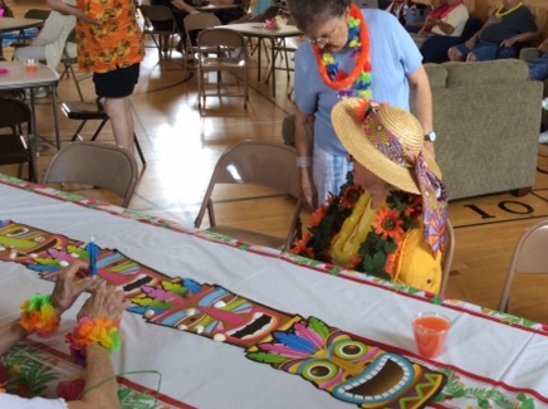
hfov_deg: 39.7
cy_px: 137
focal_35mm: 47
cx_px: 393
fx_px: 742
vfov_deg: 30.5
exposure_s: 1/24
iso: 100
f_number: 2.4
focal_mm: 3.3
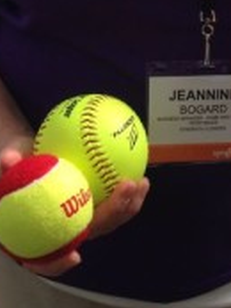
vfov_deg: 16.8
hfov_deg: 13.3
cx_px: 215
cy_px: -98
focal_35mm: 110
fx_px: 978
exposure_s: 1/448
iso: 50
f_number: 2.4
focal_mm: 4.12
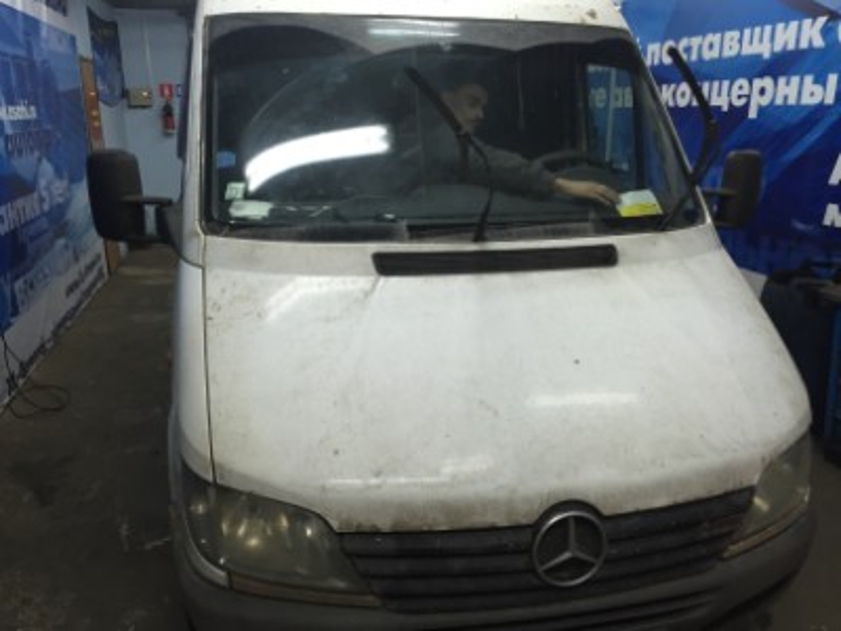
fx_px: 705
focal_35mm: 29
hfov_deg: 61.7
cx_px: 420
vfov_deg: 48.2
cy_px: 316
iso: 100
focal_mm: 4.15
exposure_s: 1/33
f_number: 2.2
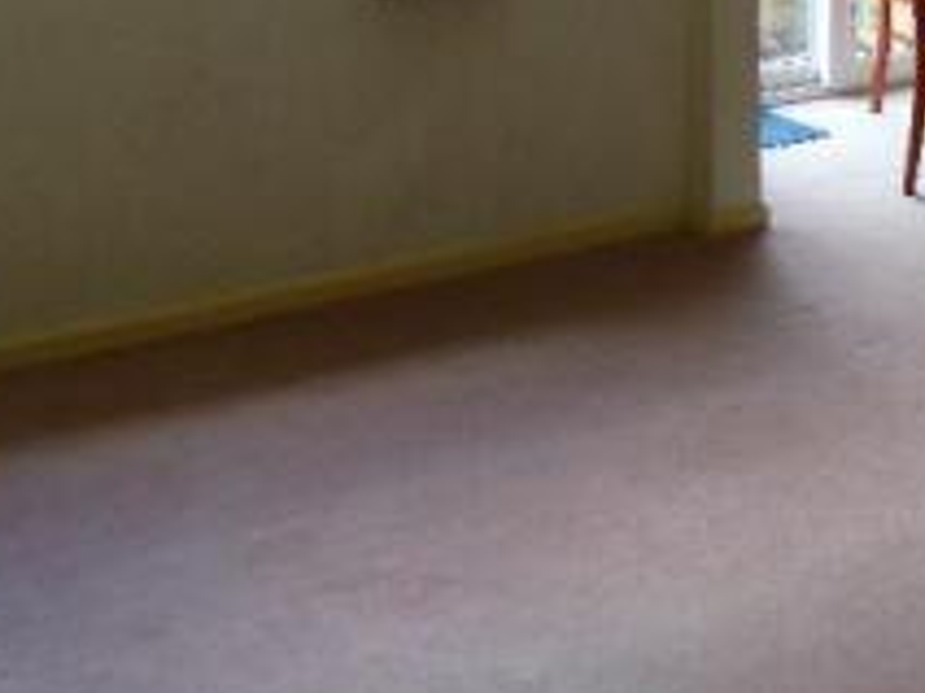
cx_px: 862
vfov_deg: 20.9
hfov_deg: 28.1
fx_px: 1764
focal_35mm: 66
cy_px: -107
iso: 160
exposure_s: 1/60
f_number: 3.3
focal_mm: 4.3
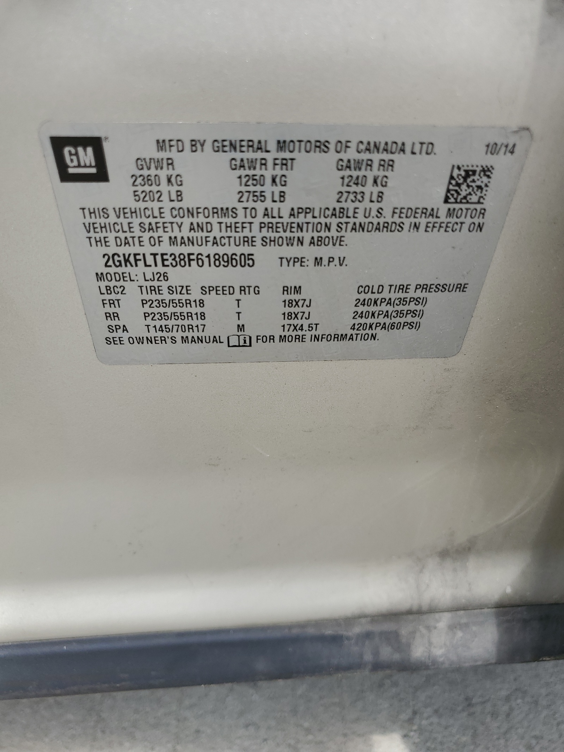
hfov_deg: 53.1
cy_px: 376
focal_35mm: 26
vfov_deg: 67.3
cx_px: 282
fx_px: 565
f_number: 1.5
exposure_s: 1/833
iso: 50
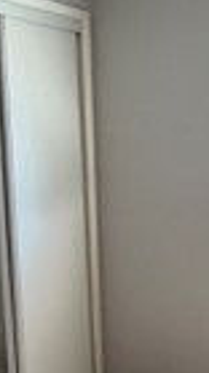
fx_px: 691
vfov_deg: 30.0
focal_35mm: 70
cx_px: 305
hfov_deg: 15.9
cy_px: 247
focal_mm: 2.22
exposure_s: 1/120
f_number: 2.2
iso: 200
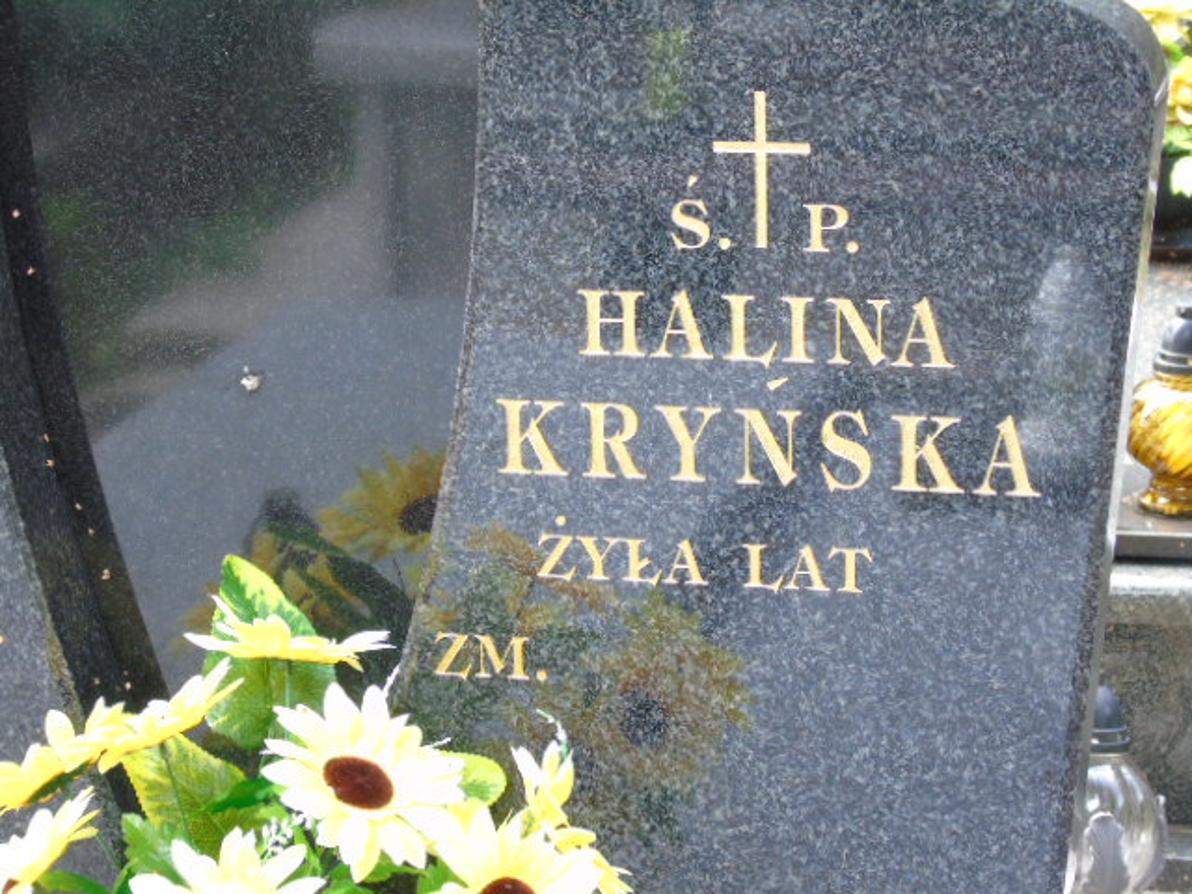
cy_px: 447
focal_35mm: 124
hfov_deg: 15.9
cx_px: 596
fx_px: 4270
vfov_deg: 12.0
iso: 320
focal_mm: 22
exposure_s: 1/50
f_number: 4.6
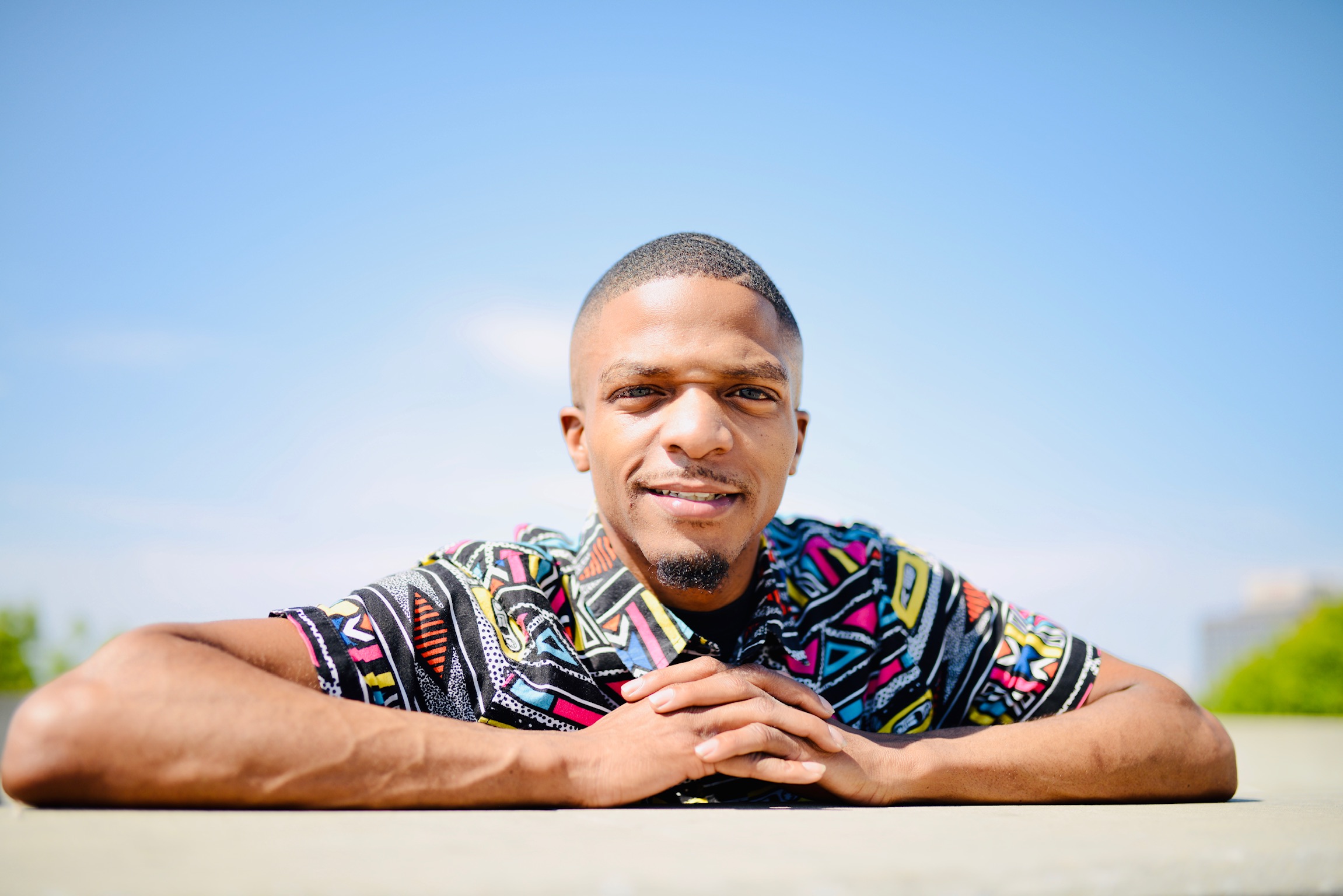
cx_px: 672
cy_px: 448
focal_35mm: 35
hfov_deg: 54.4
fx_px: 1306
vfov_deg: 37.9
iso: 79
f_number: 1.4
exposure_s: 1/2500
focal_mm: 35
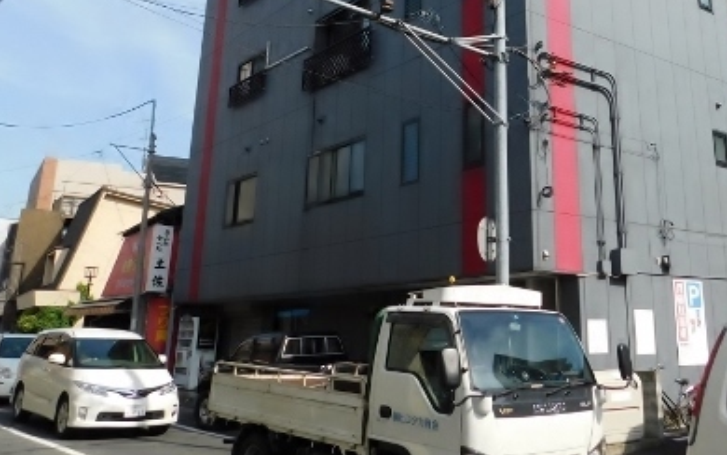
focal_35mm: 40
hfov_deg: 48.5
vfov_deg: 30.9
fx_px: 793
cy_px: 67
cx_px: 477
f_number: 3
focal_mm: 4
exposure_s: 1/1250
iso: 125
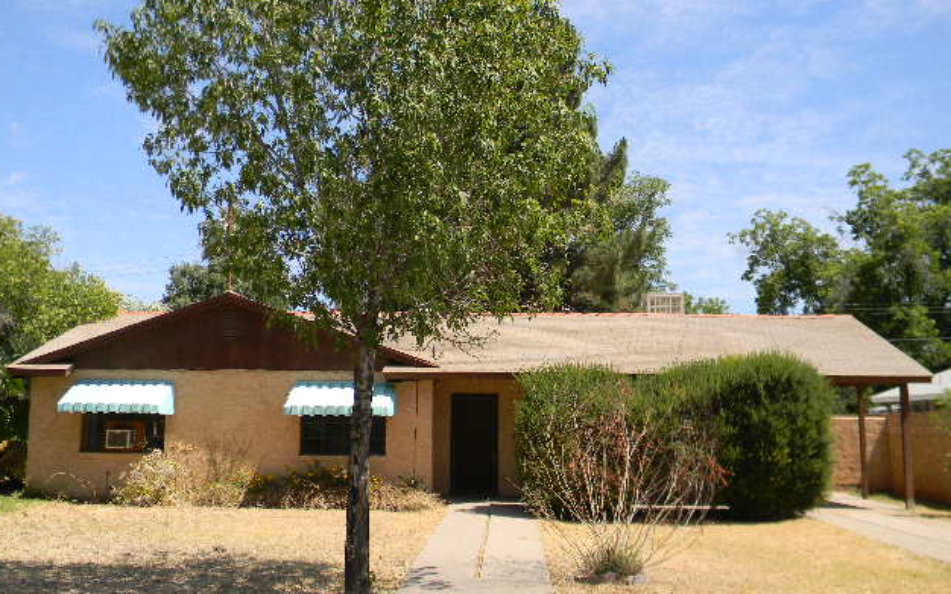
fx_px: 1011
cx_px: 466
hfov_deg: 50.4
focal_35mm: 39
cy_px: 257
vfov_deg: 32.7
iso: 112
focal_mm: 6.4
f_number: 3.7
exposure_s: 1/823
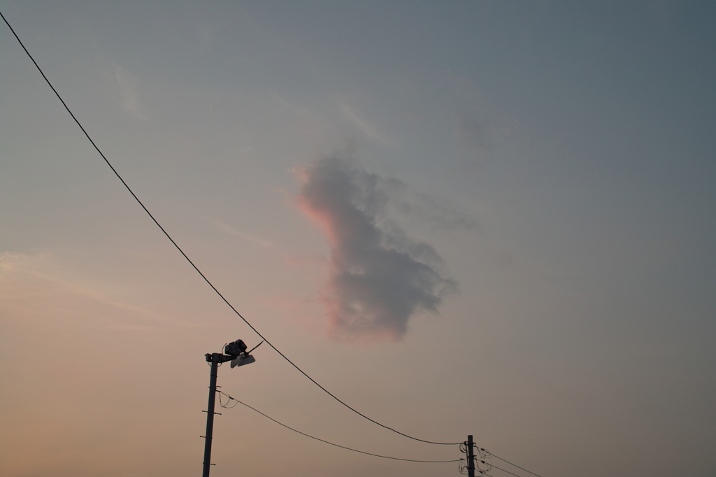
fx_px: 815
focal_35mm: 41
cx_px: 358
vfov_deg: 32.6
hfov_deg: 47.4
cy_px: 238
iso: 100
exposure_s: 1/125
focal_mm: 24.2
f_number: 6.3
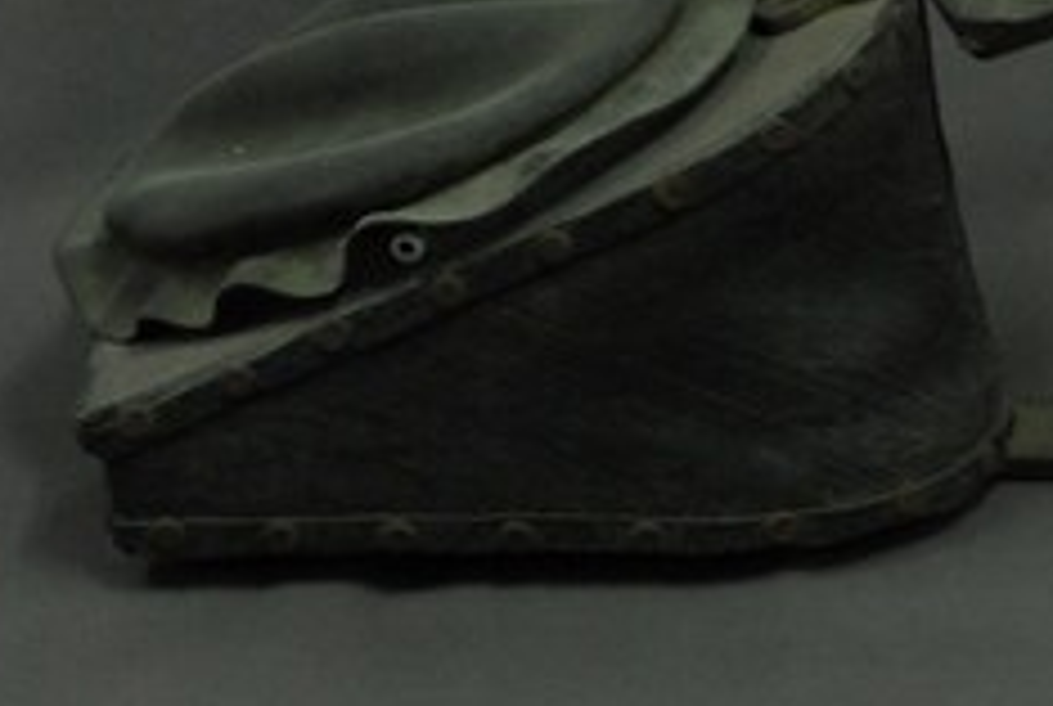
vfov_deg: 5.6
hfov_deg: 8.4
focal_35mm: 246
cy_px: 58
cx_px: 580
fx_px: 7209
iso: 1000
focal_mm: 60
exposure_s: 1/13
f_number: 10
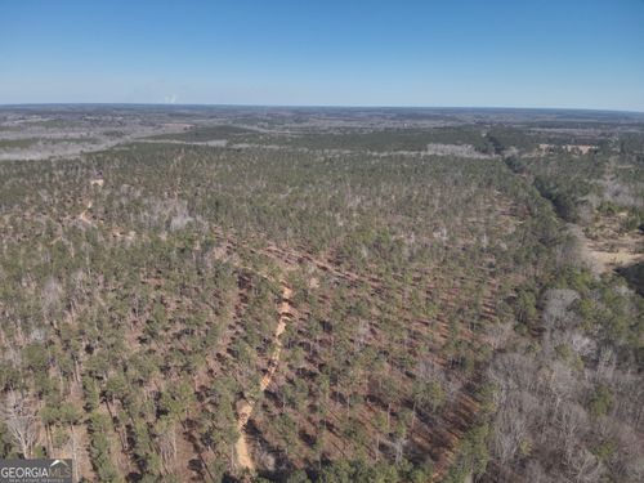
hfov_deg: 71.6
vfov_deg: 56.8
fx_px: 446
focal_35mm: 24
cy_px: 242
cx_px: 322
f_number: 2.8
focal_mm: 4.4
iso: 100
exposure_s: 1/1250
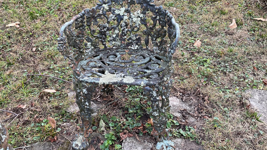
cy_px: 74
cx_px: 133
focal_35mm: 32
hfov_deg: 61.0
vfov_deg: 36.7
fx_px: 227
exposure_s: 1/188
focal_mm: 3
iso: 16
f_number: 1.8
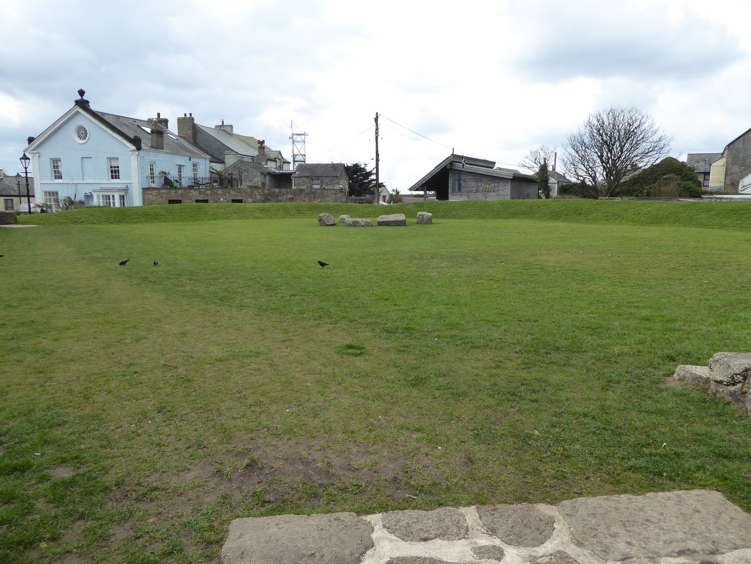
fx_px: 542
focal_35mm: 25
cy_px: 282
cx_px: 376
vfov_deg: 54.9
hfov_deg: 69.4
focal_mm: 4.3
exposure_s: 1/500
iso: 160
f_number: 3.3
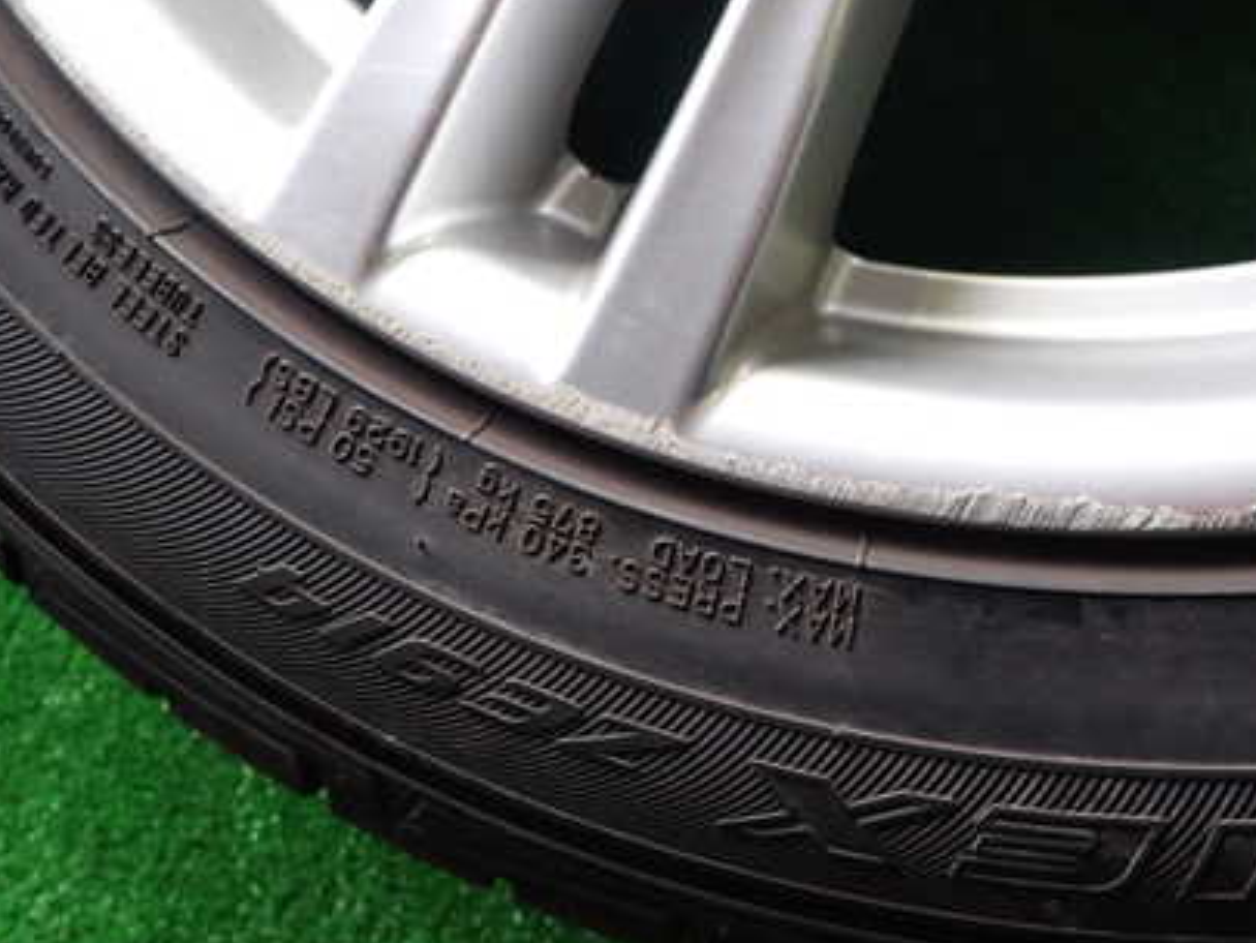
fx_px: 1343
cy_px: 335
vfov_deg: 38.4
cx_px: 642
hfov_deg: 50.1
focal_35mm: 37
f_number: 2
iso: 200
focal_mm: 4.5
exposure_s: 1/40
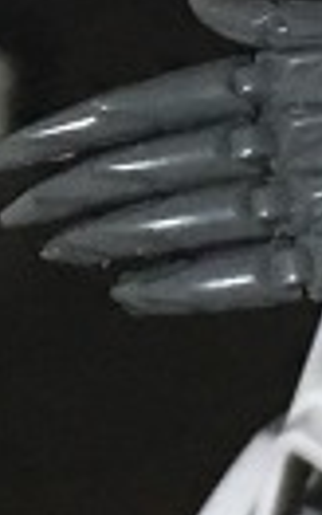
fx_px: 3366
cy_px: -31
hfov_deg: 5.5
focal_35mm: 240
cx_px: 12
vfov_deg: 8.7
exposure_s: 1/24
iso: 200
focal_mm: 4.15
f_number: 2.2
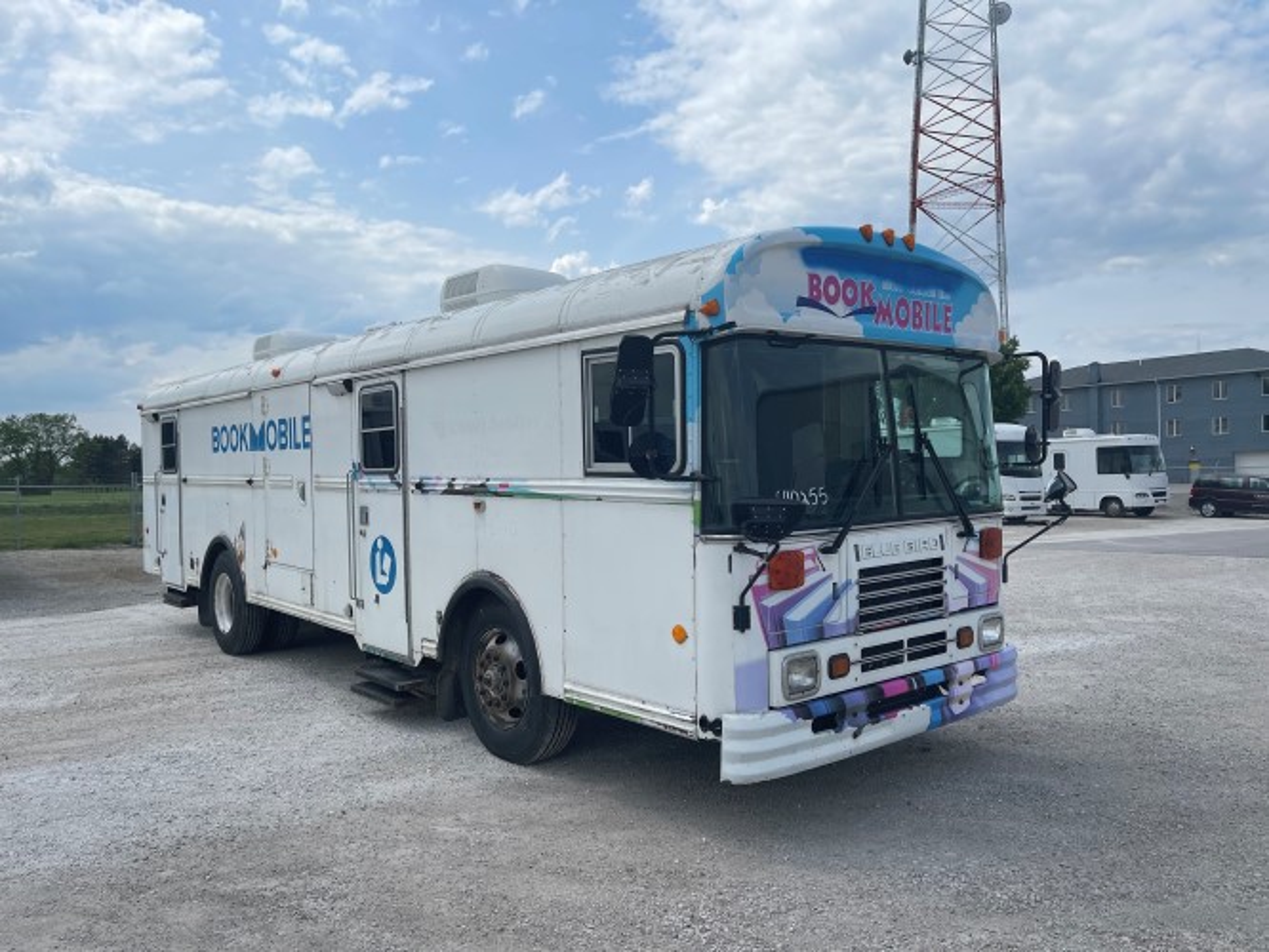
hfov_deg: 67.3
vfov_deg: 53.1
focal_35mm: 26
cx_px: 634
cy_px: 476
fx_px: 953
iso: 32
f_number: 1.6
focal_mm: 5.1
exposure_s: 1/6250
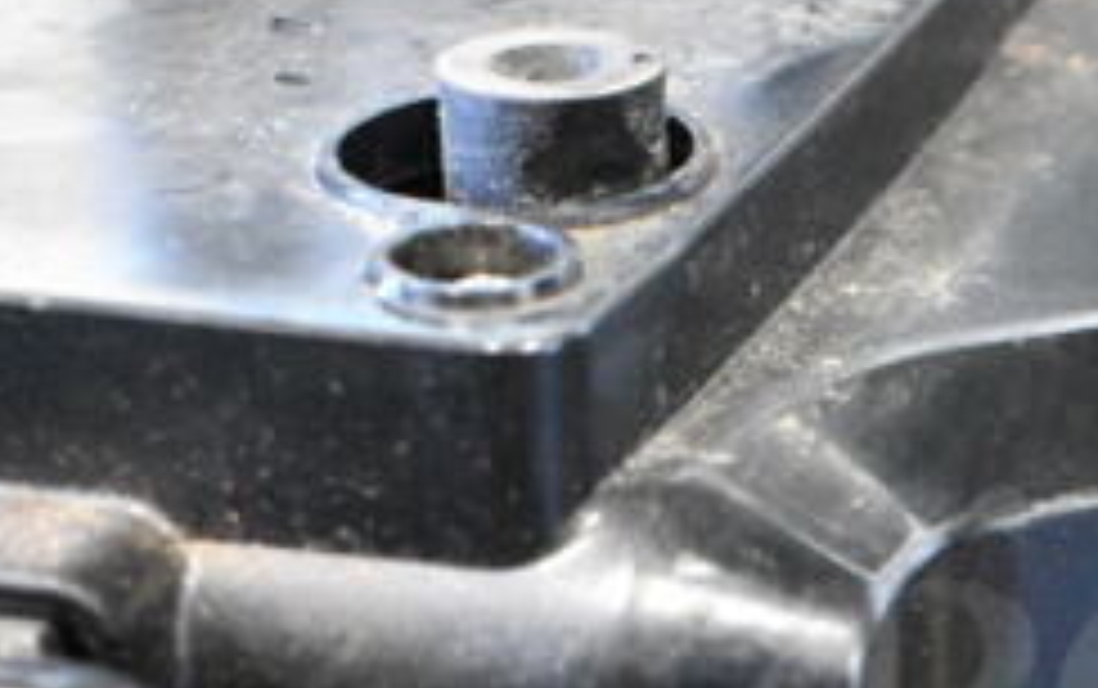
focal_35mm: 103
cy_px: 695
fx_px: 3085
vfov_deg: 12.6
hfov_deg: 19.5
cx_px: 1143
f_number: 3.5
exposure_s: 1/50
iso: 6400
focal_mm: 18
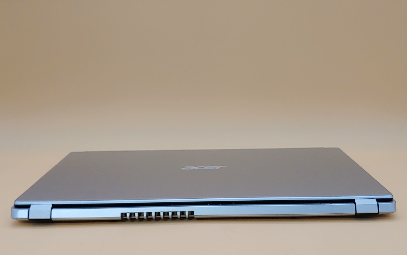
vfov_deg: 26.3
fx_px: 544
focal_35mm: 49
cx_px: 204
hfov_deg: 41.0
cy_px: 139
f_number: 1.8
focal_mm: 4.36
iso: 50
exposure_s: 1/91
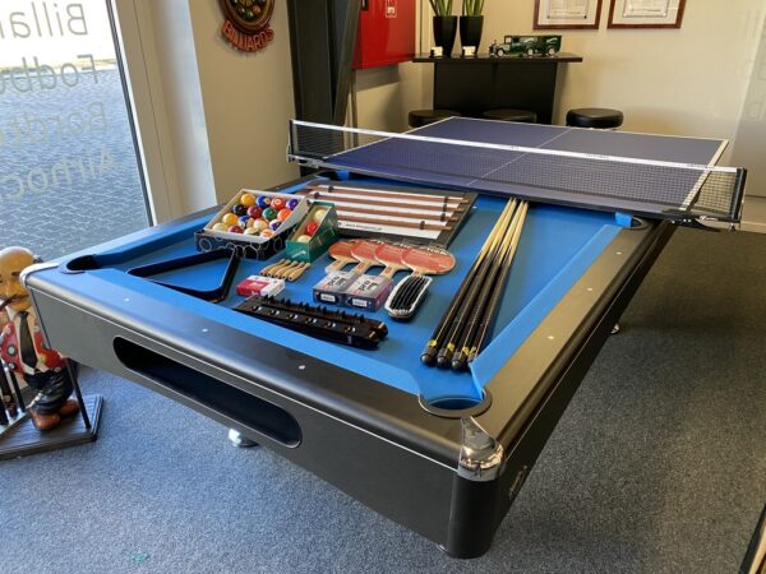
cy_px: 287
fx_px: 575
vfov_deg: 53.1
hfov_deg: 67.3
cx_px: 383
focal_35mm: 26
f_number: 1.8
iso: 125
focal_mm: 4.25
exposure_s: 1/97
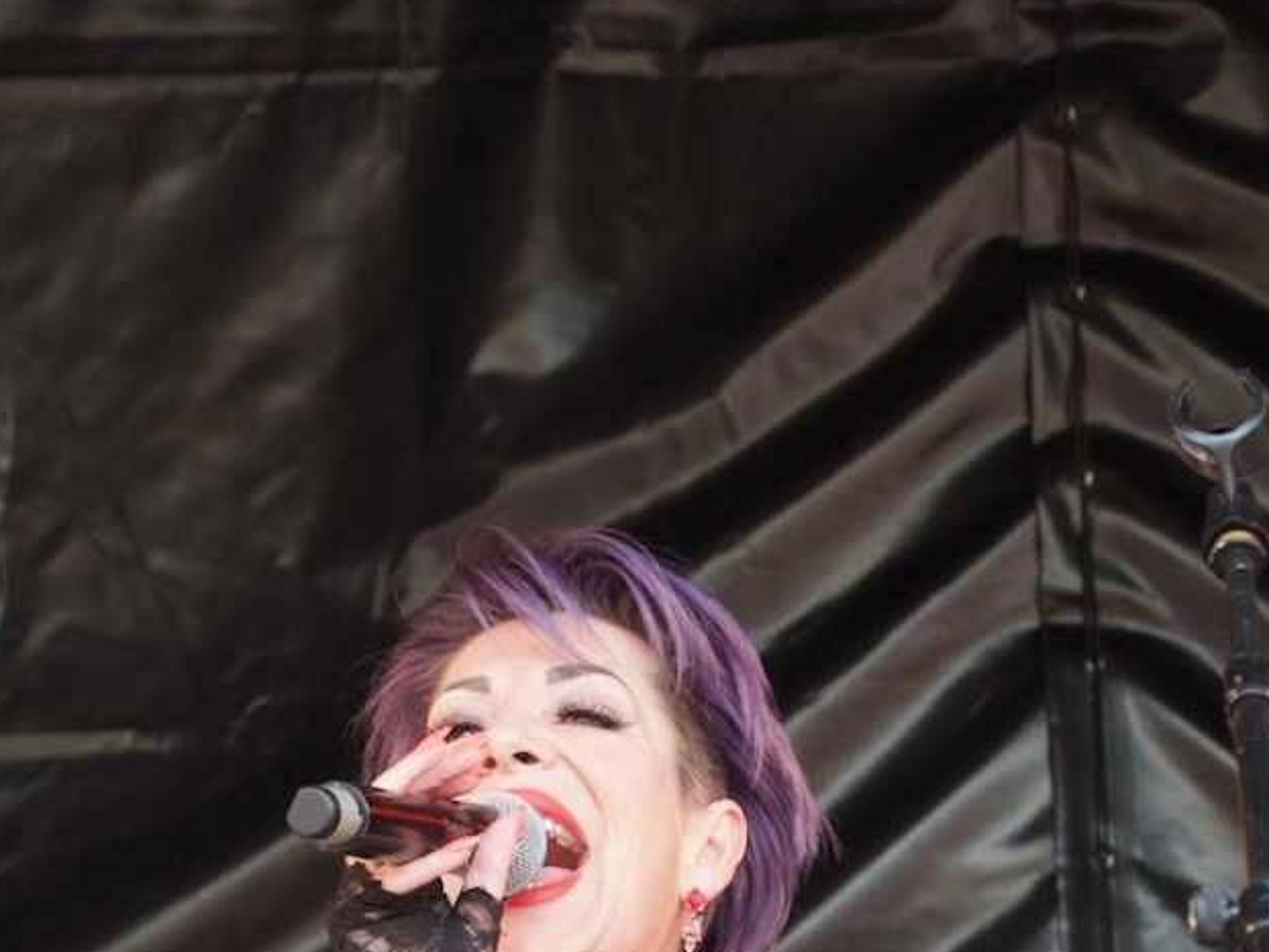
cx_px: 632
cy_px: 1195
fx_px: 6895
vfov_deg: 7.8
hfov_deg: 10.5
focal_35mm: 188
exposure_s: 1/250
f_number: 3.5
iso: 800
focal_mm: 34.68
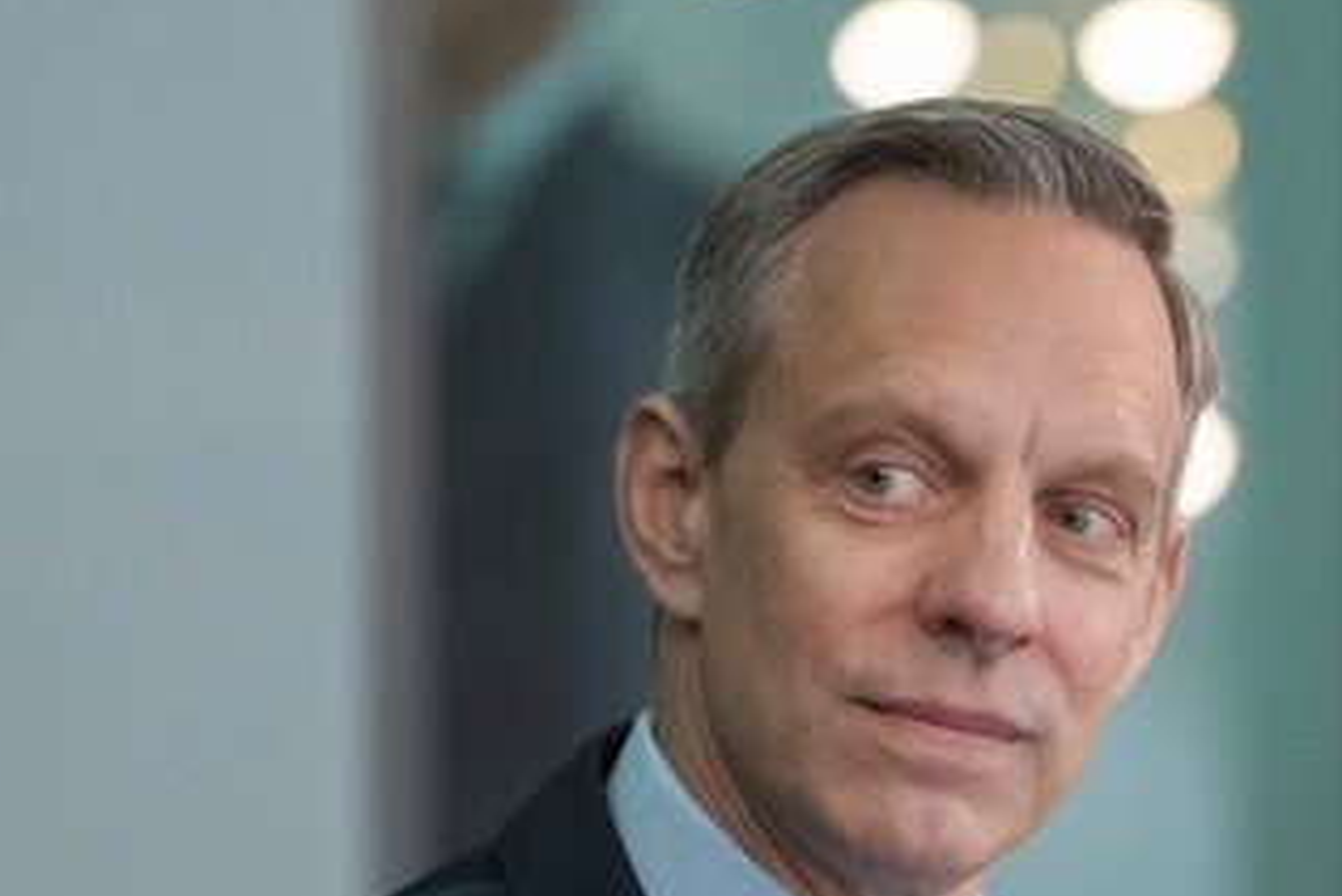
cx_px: 1491
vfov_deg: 3.4
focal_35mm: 410
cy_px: 1076
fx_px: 15290
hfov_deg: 5.0
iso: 3200
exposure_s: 1/320
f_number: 2.8
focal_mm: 162
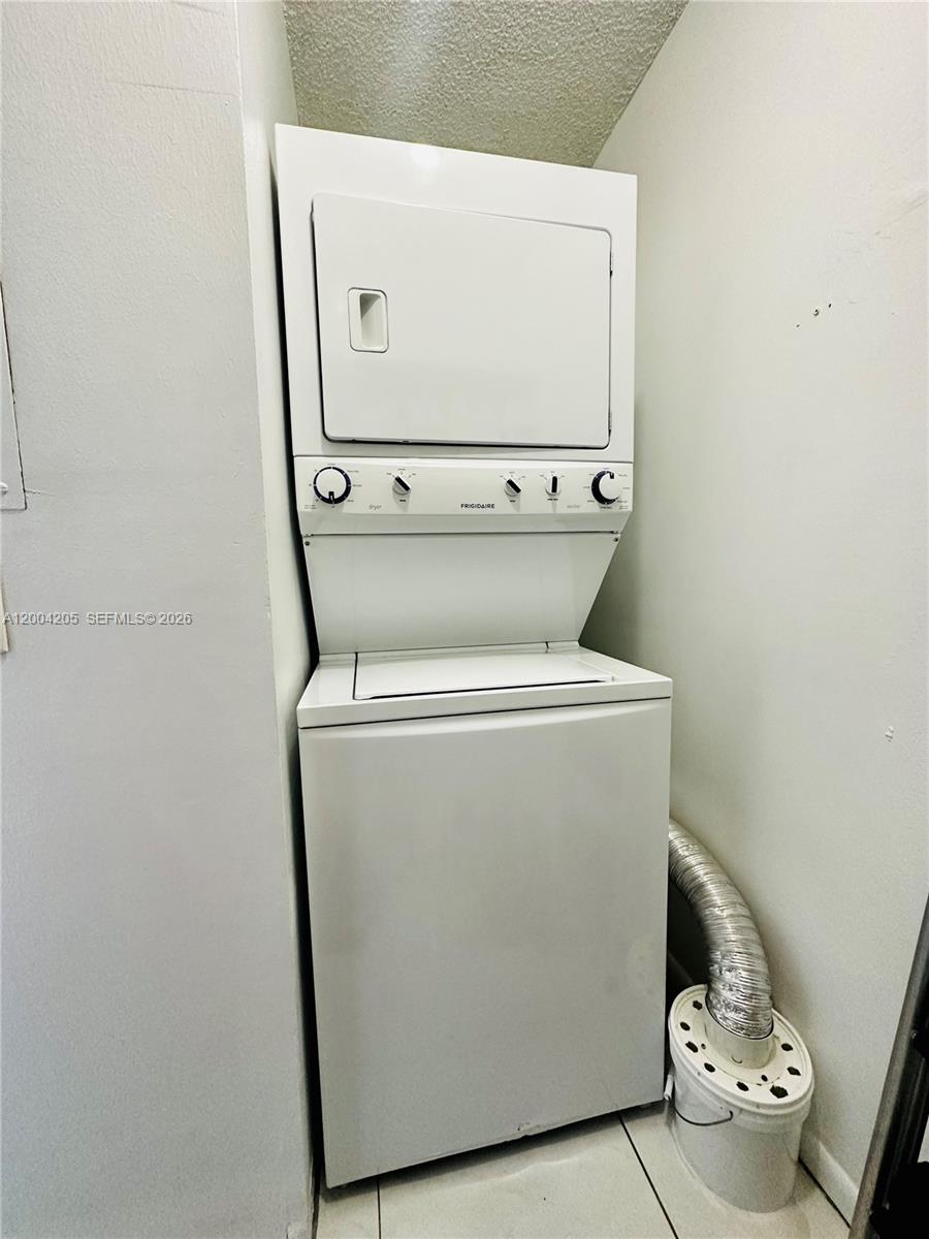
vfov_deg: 102.1
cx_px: 464
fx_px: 501
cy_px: 620
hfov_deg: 85.7
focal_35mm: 14
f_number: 2.2
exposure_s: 1/120
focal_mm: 2.22
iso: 320
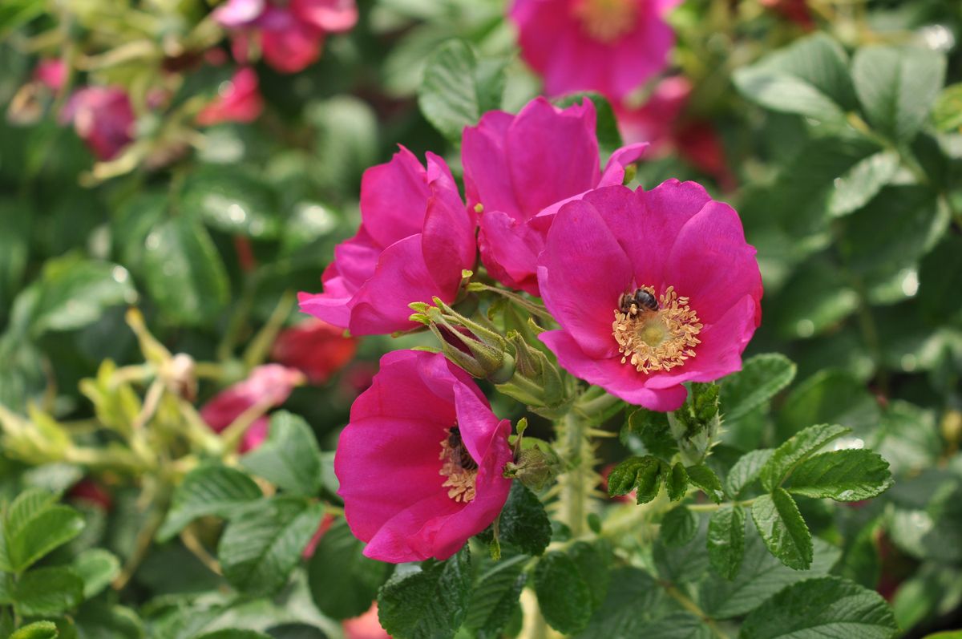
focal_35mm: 128
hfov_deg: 16.1
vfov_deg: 10.7
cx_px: 481
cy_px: 320
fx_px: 3403
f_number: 4.8
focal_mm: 85
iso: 200
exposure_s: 1/750
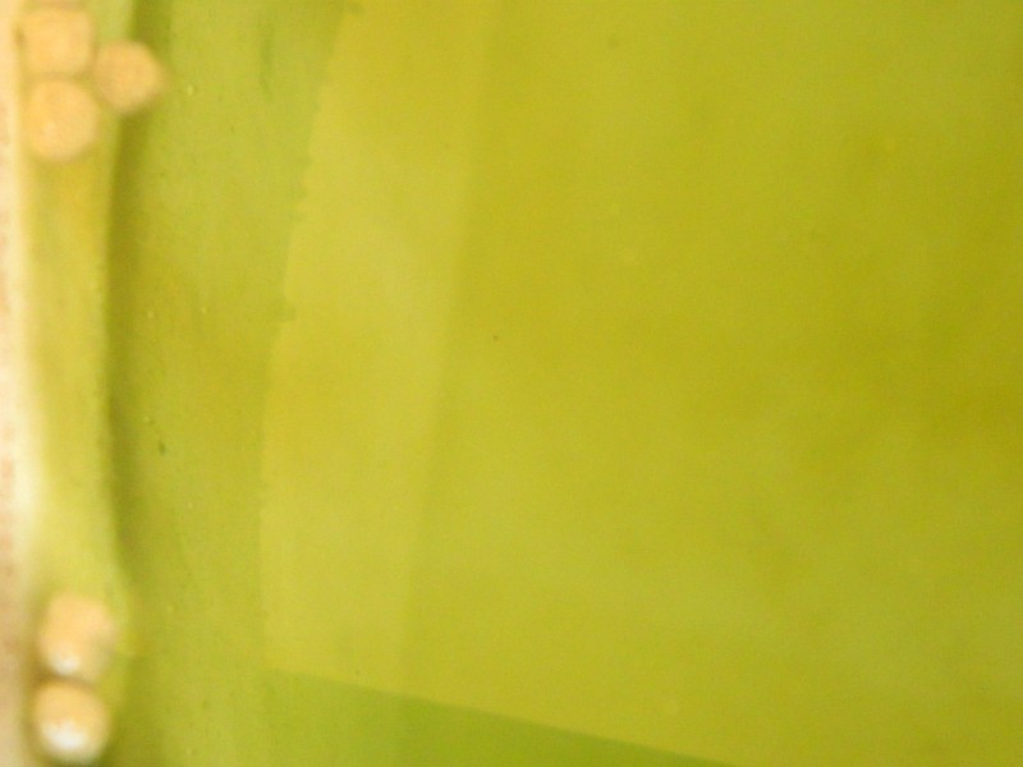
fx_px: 8216
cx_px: 512
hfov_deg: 7.1
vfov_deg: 5.3
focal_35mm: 278
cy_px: 384
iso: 1600
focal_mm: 50
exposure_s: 1/250
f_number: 5.6
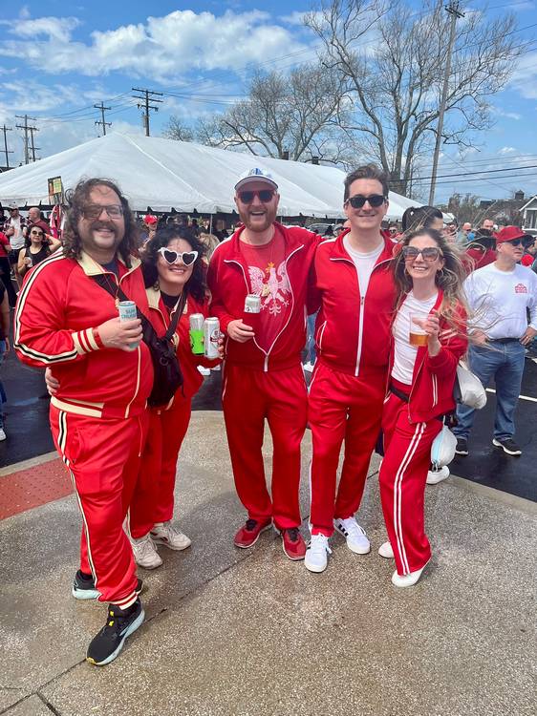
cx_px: 268
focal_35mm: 26
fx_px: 538
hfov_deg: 53.0
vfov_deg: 67.3
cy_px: 358
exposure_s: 1/2410
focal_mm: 5.1
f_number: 1.6
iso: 50
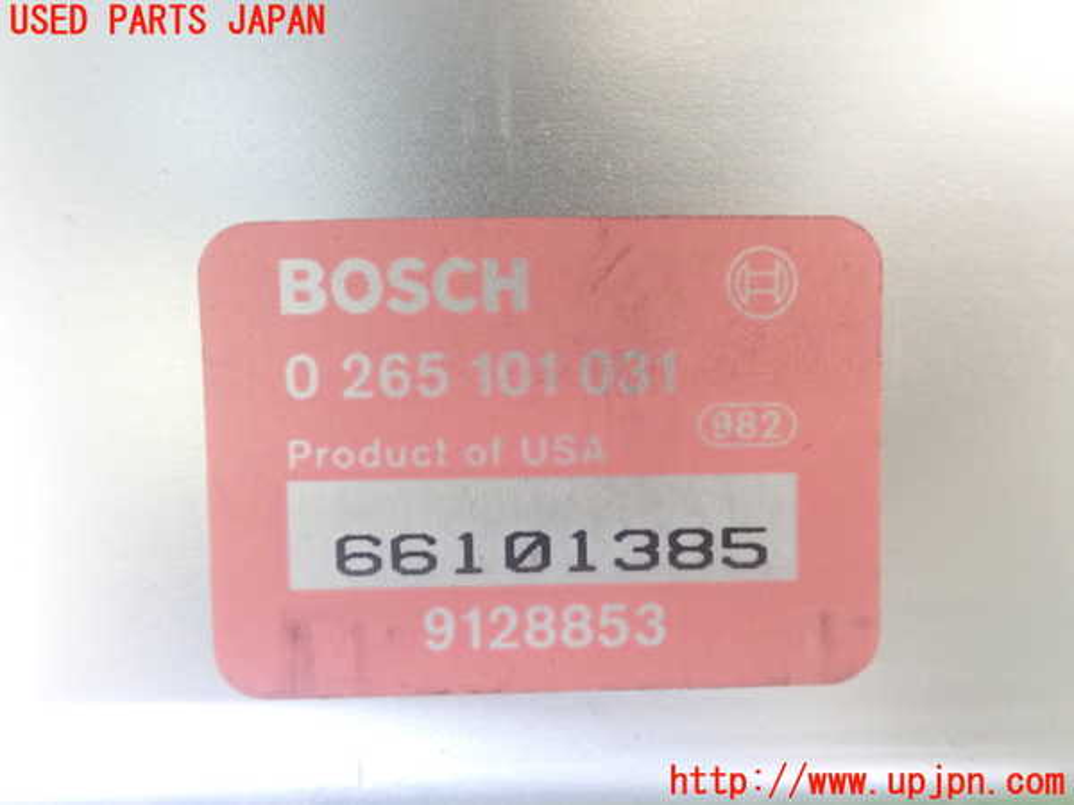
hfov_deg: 60.0
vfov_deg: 46.8
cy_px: 402
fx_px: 931
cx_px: 537
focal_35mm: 30
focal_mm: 5.5
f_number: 2.3
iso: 1250
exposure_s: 1/30
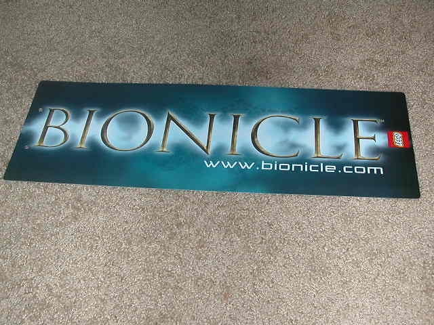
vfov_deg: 33.6
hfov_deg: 43.9
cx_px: 217
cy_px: 162
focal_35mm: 43
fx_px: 539
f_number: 2.9
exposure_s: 1/59.9
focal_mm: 6.6
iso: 100
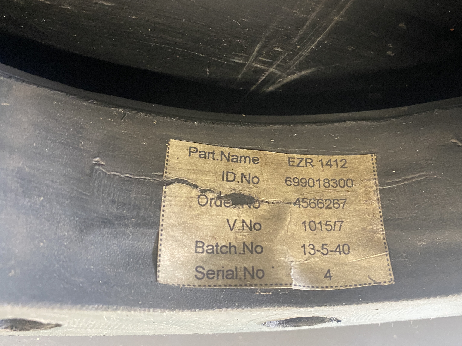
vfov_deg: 41.4
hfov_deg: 53.8
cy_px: 126
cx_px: 258
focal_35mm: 34
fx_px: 454
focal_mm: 4.25
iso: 500
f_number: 1.8
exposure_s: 1/25
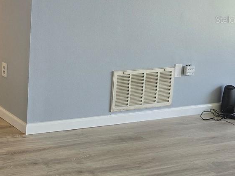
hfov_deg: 24.9
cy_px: 19
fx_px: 448
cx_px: -82
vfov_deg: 21.8
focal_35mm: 66
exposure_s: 1/120
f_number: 1.7
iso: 200
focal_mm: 6.3
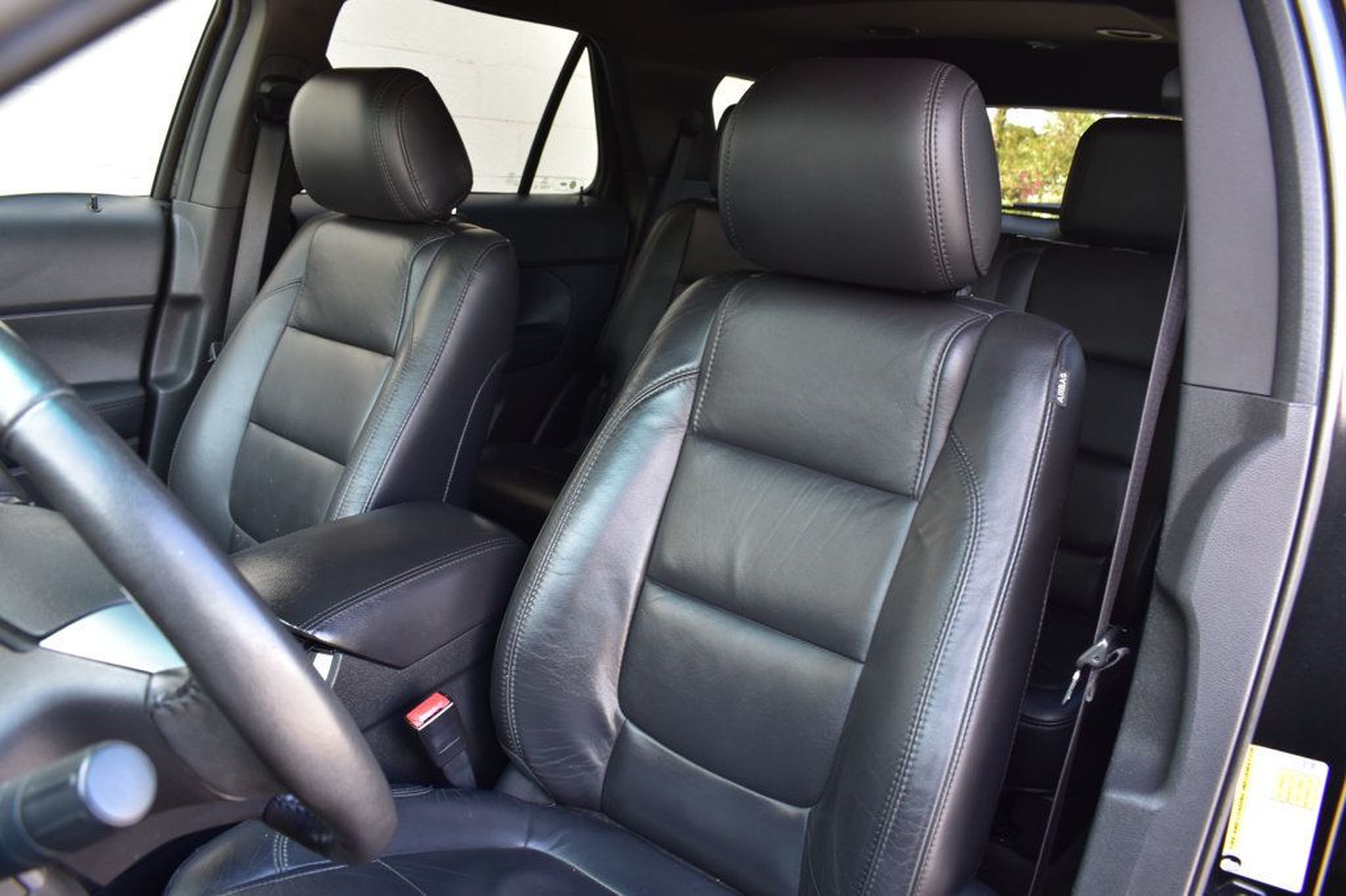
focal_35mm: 27
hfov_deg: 67.4
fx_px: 1009
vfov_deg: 47.9
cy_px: 448
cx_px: 673
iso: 400
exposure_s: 1/30
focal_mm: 18
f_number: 7.1
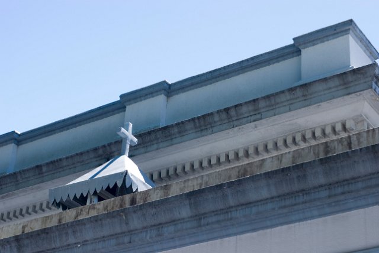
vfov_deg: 18.2
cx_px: 190
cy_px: 126
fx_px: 790
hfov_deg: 27.0
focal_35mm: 75
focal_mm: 50
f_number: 4
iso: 100
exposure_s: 1/80
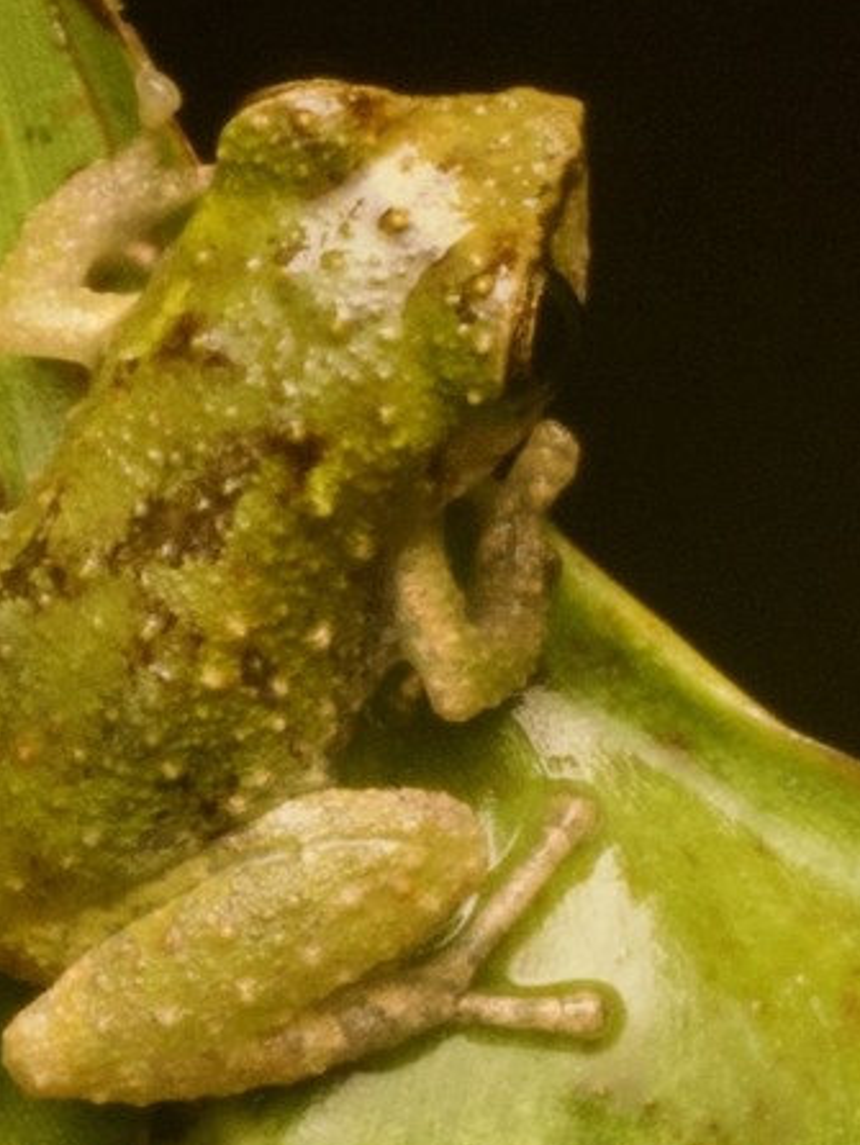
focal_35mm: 233
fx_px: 7711
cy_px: 406
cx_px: 298
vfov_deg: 8.5
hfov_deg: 6.4
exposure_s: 1/60
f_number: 14
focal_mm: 60
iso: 800
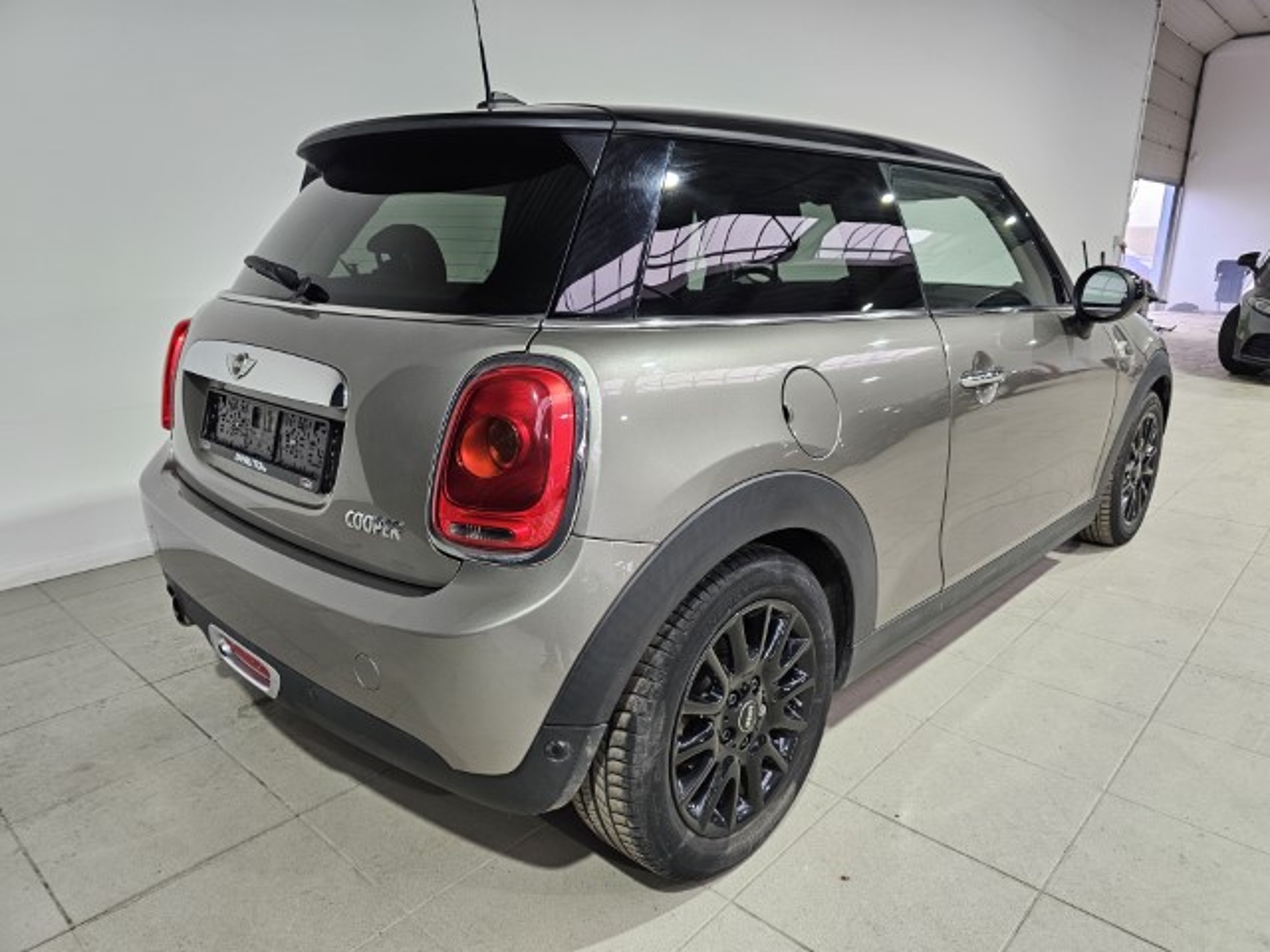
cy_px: 476
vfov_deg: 58.9
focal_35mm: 23
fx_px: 844
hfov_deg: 73.9
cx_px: 635
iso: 125
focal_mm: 6.3
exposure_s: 1/100
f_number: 1.7
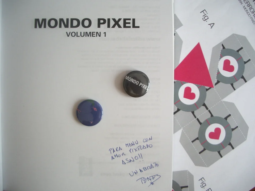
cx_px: 128
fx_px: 258
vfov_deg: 40.7
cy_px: 96
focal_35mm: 35
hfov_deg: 52.6
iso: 100
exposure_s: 1/25
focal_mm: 5.8
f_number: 2.6
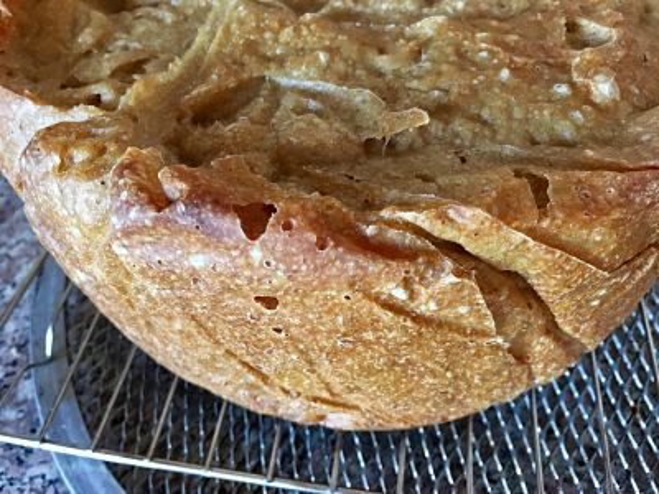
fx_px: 552
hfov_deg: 61.7
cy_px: 247
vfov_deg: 48.2
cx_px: 330
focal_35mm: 29
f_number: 2.2
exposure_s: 1/15
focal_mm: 4.15
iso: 250
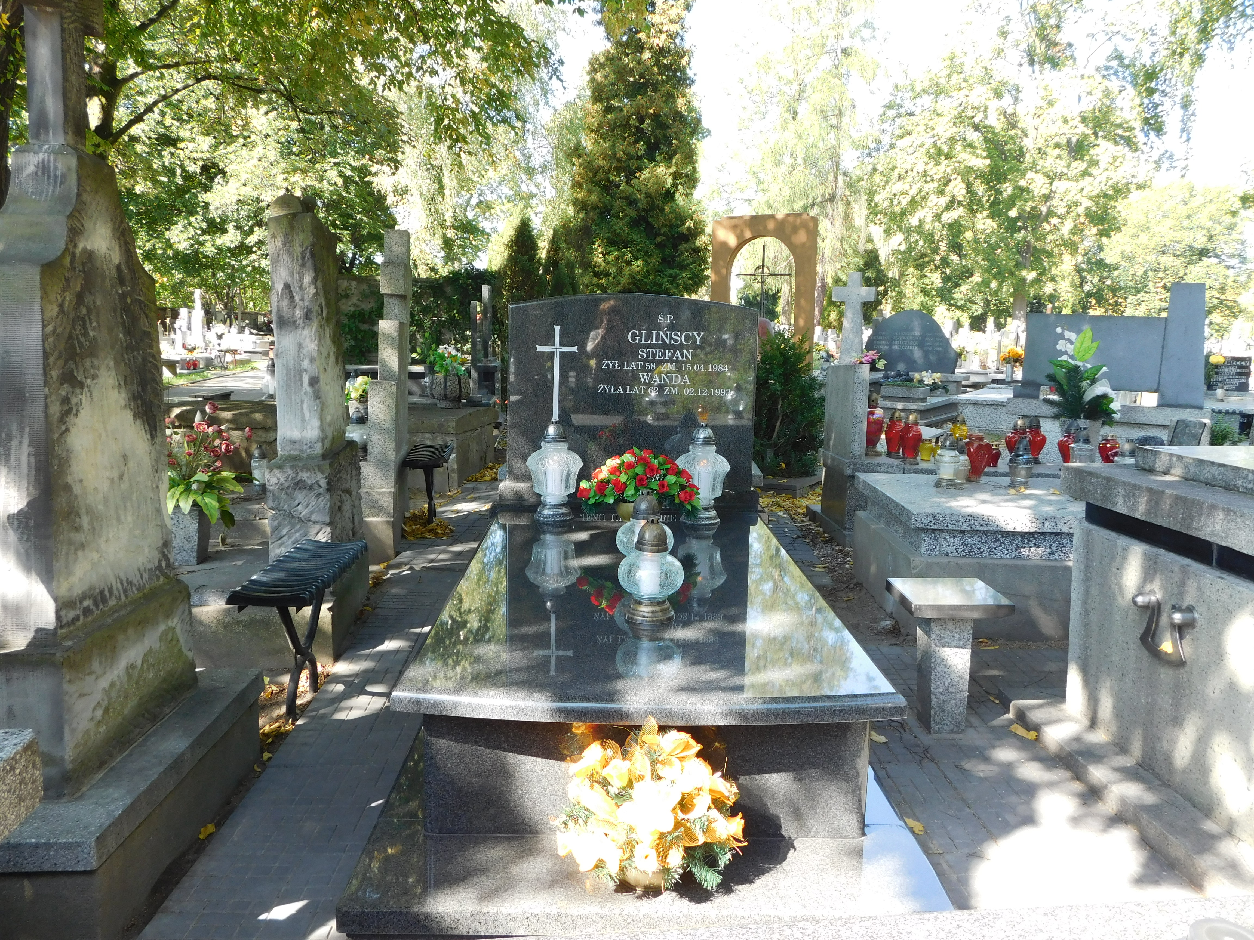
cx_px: 627
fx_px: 1014
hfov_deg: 63.4
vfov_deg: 49.7
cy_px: 470
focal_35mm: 28
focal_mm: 4.9
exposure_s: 1/125
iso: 125
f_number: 3.2
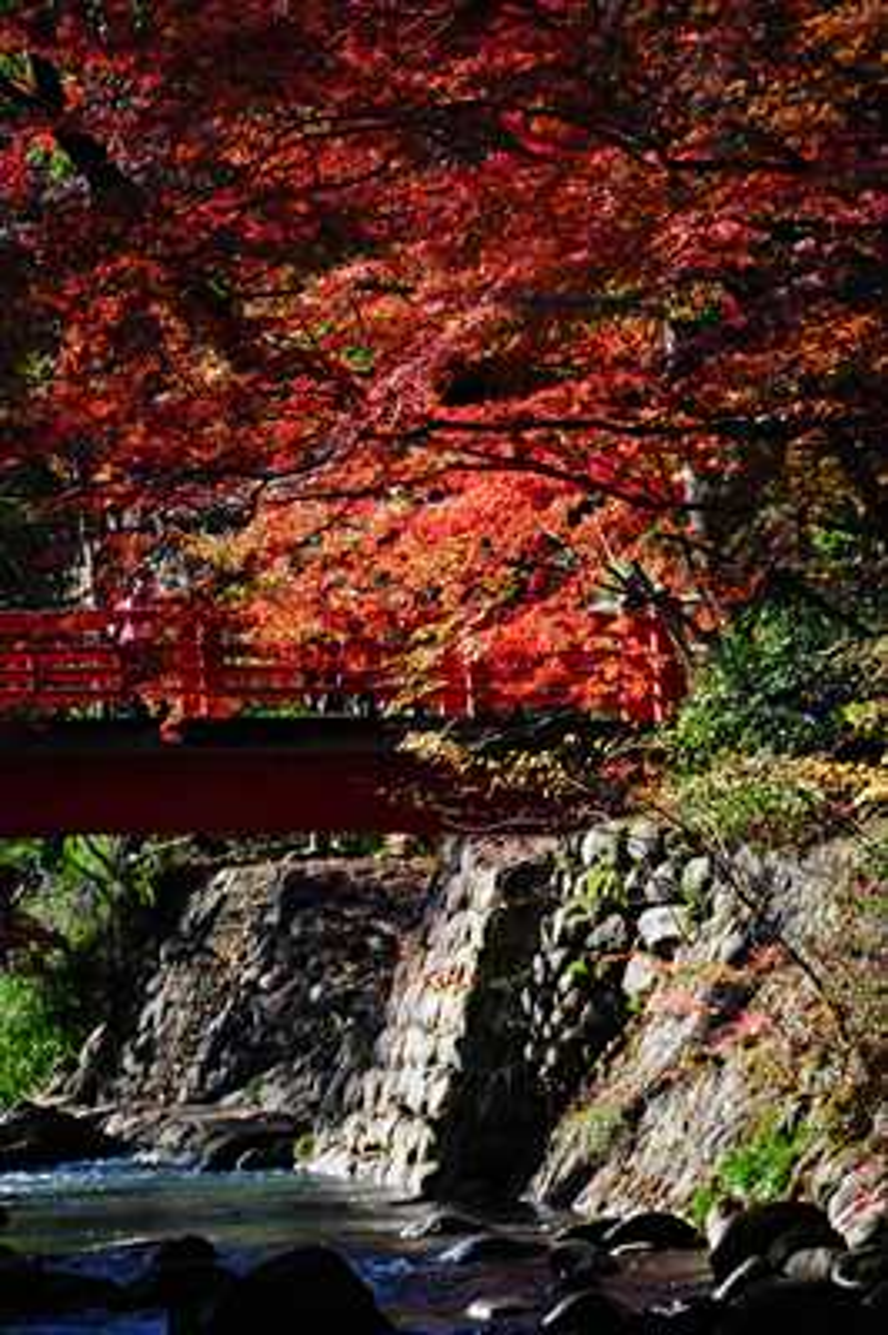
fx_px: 11118
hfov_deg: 4.6
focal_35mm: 300
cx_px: 444
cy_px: 668
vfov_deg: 6.9
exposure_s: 1/2000
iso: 1250
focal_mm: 200
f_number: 5.6
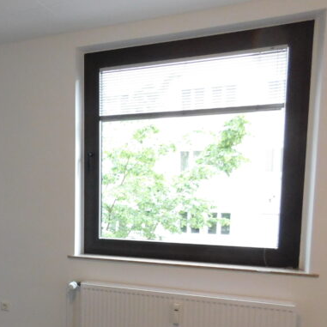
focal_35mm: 41
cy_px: 227
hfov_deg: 36.9
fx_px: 438
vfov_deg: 40.3
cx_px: 4
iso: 400
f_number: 3
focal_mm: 4
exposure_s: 1/30
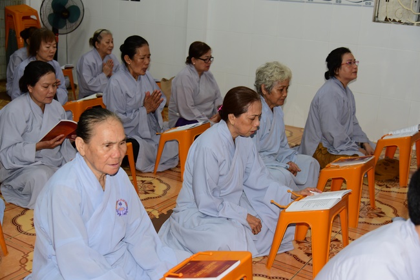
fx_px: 514
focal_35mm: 44
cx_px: 210
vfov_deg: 30.5
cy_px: 140
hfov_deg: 44.5
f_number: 4
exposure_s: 1/60
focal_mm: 44
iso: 320
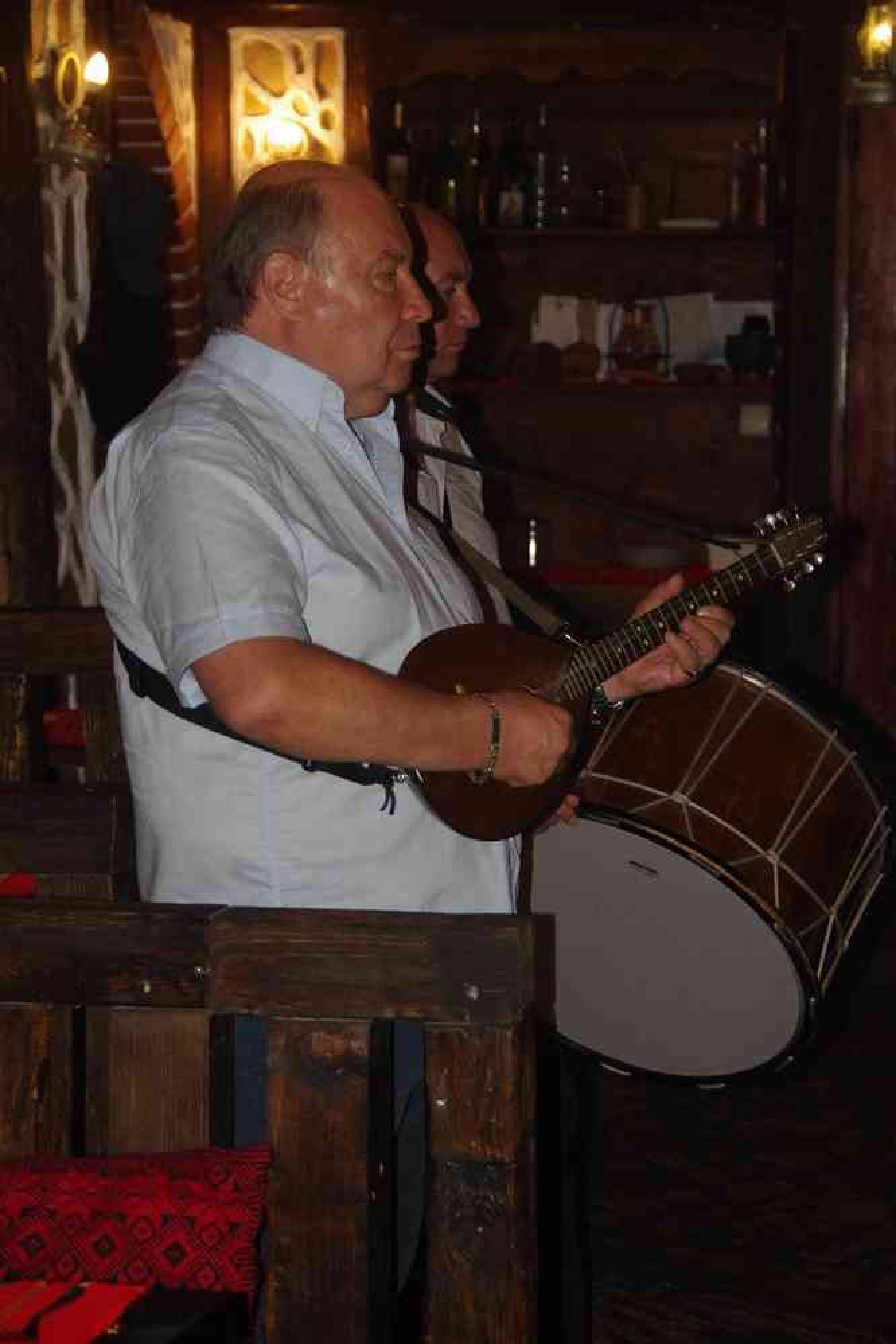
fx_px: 3640
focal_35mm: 98
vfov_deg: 20.9
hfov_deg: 14.0
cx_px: 448
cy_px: 672
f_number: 4.5
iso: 3200
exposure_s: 1/125
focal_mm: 65
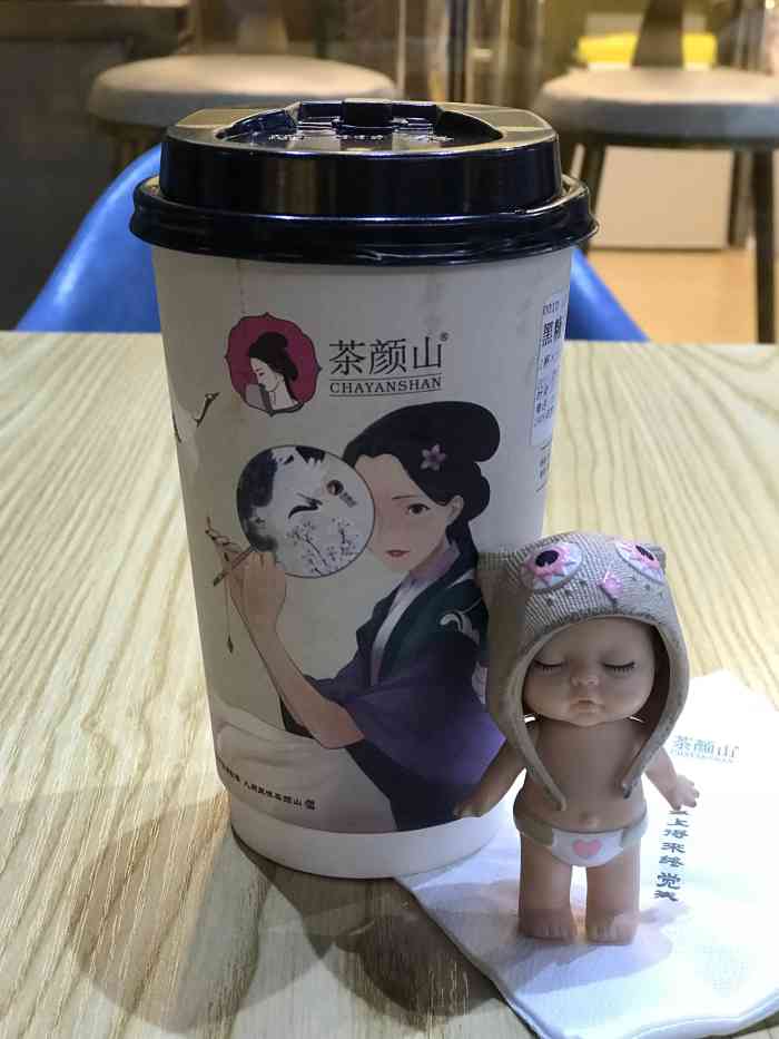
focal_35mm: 57
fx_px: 1710
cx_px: 390
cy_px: 520
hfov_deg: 25.7
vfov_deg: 33.8
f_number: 2.8
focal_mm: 6.6
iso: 400
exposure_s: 1/50
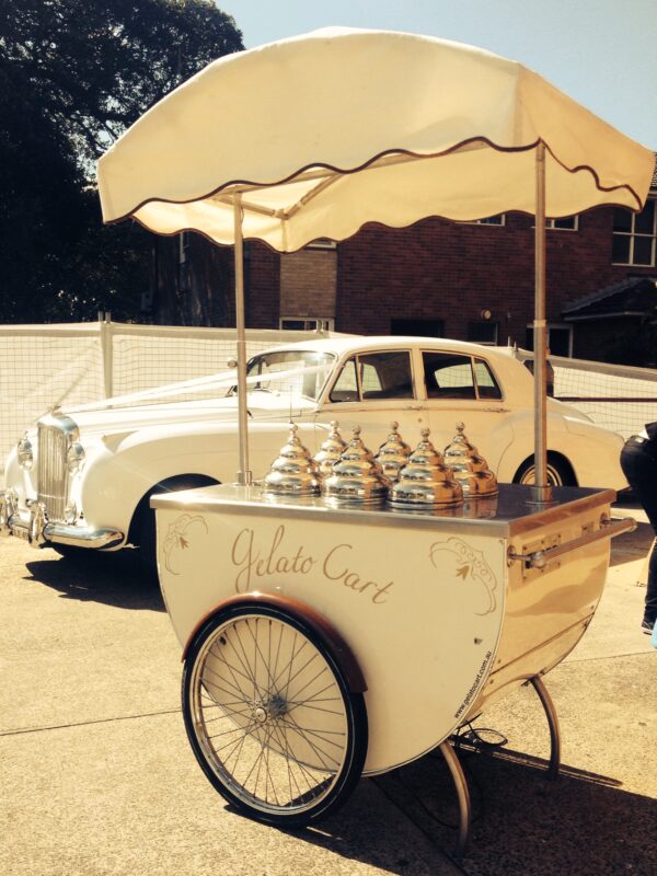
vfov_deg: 52.6
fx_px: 886
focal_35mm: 35
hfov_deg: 40.7
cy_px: 438
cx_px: 328
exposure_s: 1/1534
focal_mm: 4.28
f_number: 2.4
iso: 50
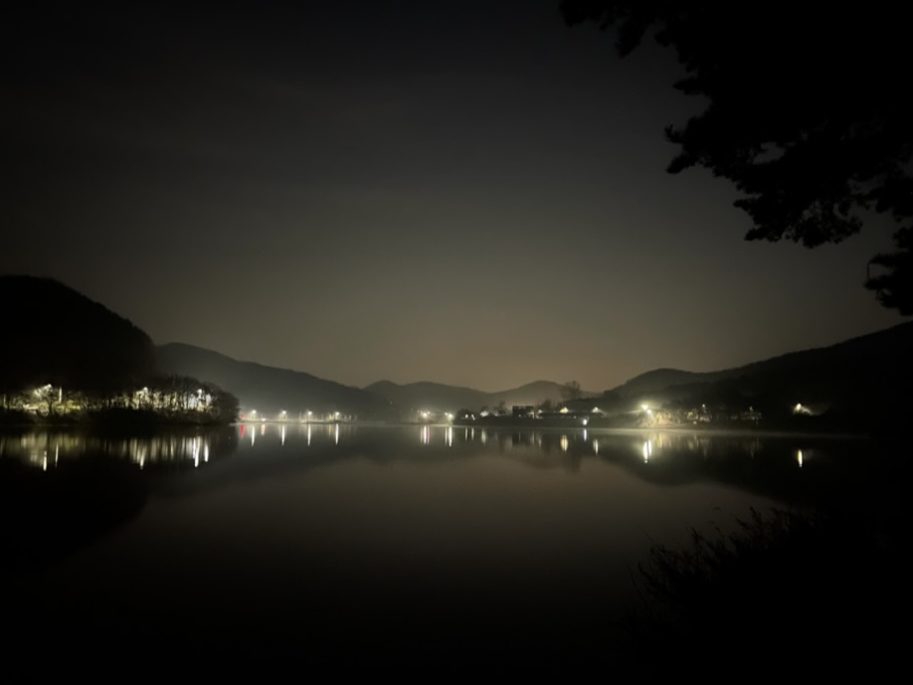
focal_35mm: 29
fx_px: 765
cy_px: 364
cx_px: 465
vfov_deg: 48.2
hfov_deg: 61.6
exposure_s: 1/4
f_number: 1.6
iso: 2500
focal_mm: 4.2
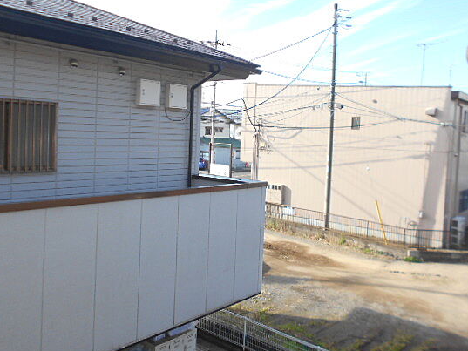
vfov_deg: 45.4
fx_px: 419
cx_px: 244
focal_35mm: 31
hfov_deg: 58.3
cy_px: 154
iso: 80
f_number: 3.2
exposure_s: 1/250
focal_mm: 4.6
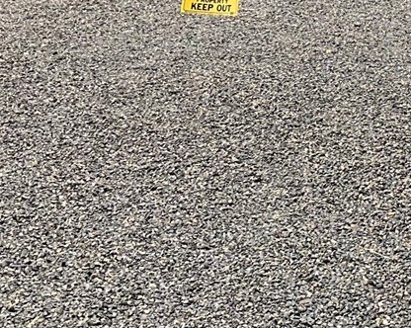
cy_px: -175
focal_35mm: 109
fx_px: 1325
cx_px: 573
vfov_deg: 13.3
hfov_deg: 16.4
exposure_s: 1/829
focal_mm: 3
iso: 25
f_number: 1.8
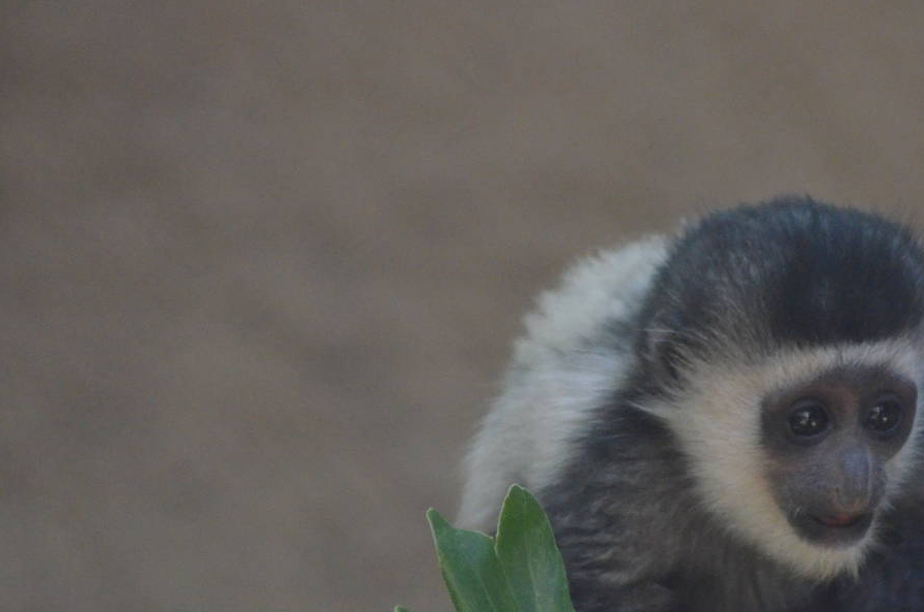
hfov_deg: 3.9
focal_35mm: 536
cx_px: 637
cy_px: 440
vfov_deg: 2.6
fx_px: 13726
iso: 3200
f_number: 4.8
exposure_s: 1/400
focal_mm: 200
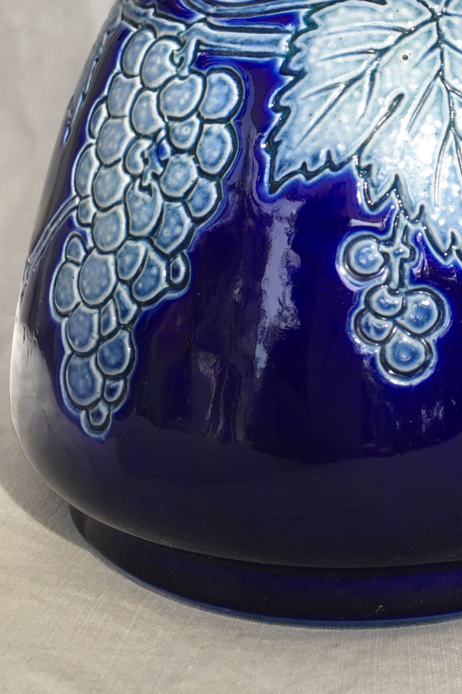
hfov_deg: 23.1
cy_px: 155
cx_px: 422
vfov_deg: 34.2
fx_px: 1098
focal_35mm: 57
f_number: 2.2
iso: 25
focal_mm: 4.15
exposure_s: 1/213
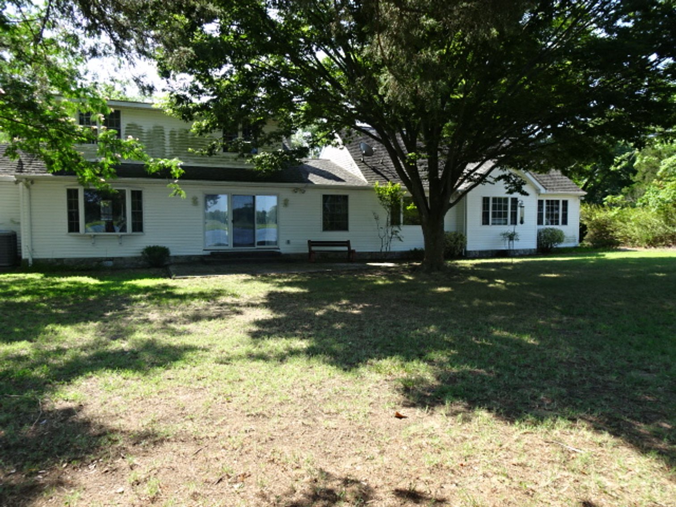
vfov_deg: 56.8
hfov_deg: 71.6
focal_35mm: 24
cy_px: 254
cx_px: 338
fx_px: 469
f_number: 3.5
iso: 80
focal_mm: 4.1
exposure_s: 1/200
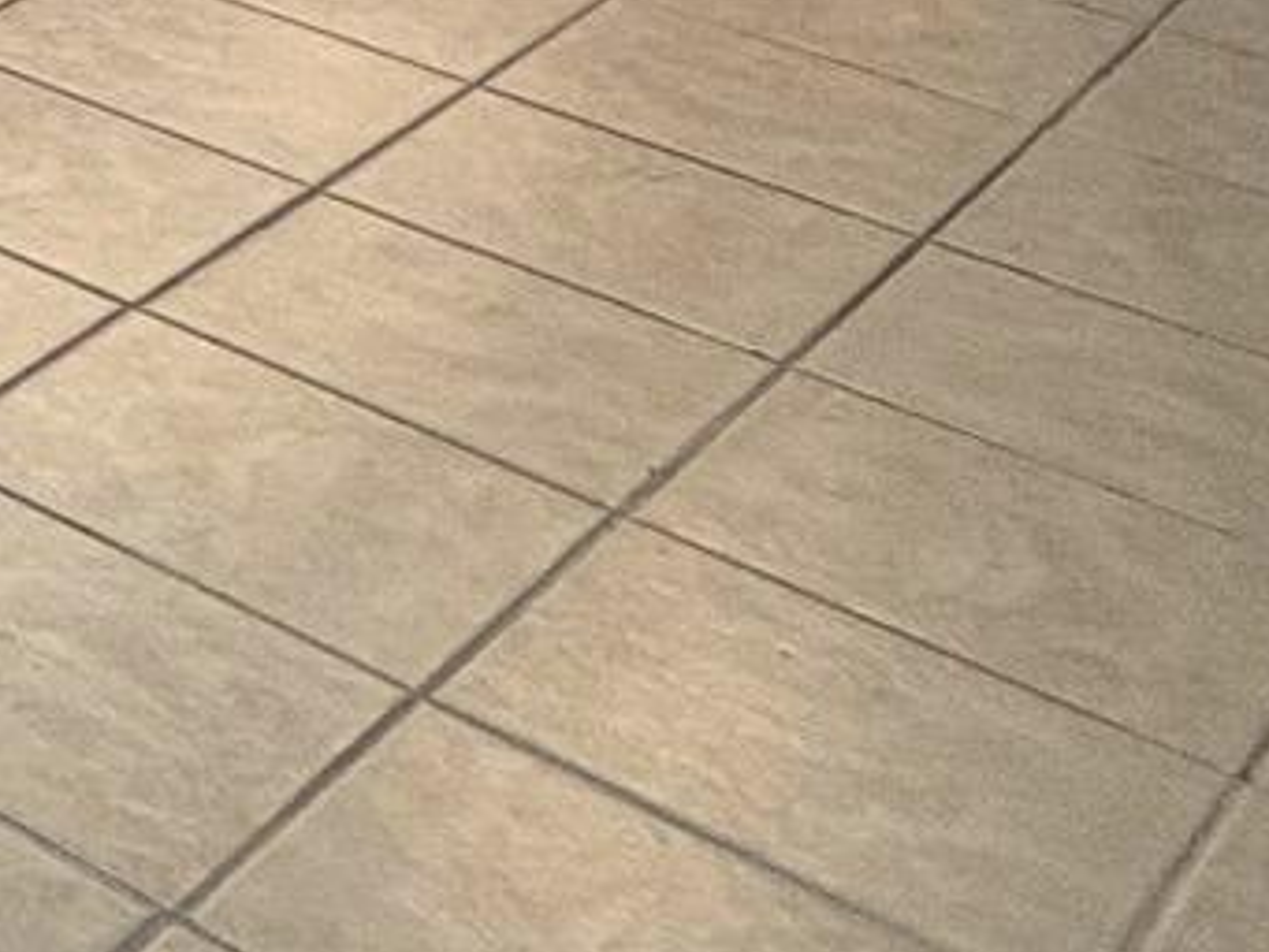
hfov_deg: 15.5
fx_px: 3080
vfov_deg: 15.5
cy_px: -684
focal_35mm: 84
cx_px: -1611
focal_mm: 2.22
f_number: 2.2
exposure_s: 1/60
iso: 160
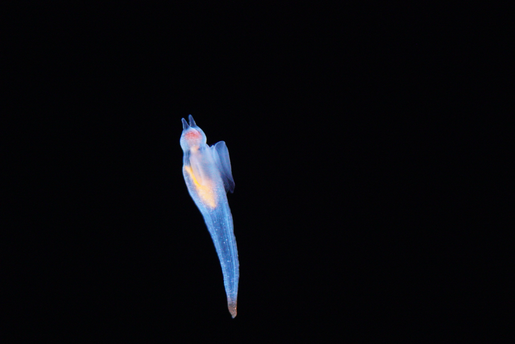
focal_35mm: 135
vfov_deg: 10.2
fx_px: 1933
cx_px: 258
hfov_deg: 15.2
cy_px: 172
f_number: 2.8
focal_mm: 90
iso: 6400
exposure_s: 1/60
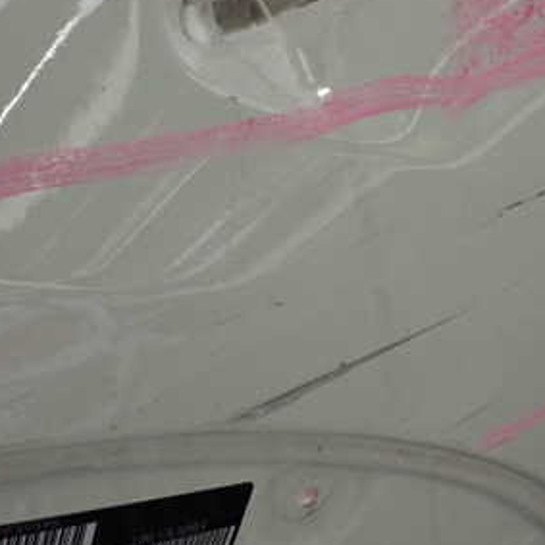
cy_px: 250
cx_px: 310
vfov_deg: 28.6
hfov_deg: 28.6
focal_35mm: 60
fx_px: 1069
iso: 500
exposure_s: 1/125
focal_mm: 5.79
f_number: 2.4
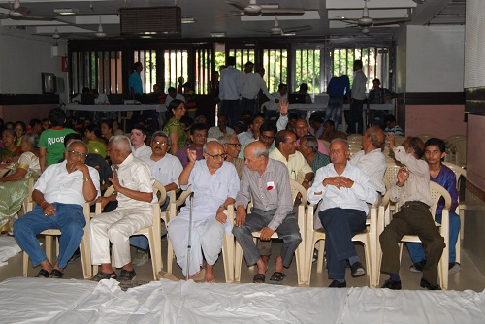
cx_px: 242
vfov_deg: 26.5
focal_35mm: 51
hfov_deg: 38.9
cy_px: 162
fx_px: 687
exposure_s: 1/100
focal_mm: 34
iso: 400
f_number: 6.3
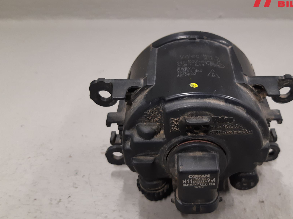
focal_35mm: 33
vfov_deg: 42.9
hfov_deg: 54.9
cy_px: 115
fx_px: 279
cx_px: 179
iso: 160
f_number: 1.7
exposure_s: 1/50
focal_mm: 3.93
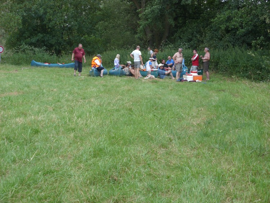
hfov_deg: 20.0
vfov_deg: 15.1
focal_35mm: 98
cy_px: 102
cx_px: 135
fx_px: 764
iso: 50
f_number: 3.5
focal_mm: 16.4
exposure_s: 1/192
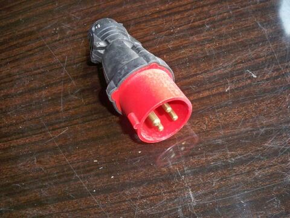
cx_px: 145
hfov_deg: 52.6
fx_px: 293
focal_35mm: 35
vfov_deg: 40.7
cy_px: 109
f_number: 3.1
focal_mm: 6.3
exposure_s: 1/60
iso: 200
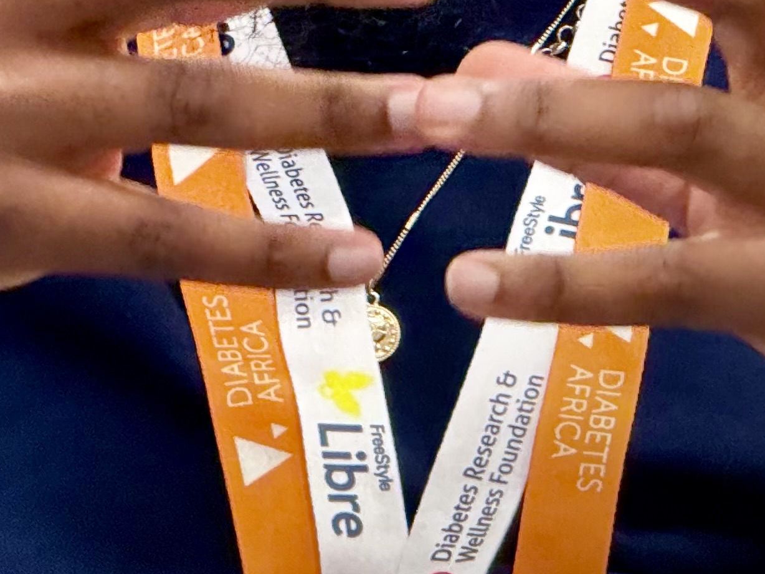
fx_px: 8707
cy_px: -348
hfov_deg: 5.0
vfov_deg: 3.8
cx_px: -5
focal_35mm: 394
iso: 800
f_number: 2.8
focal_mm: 15.66
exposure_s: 1/33
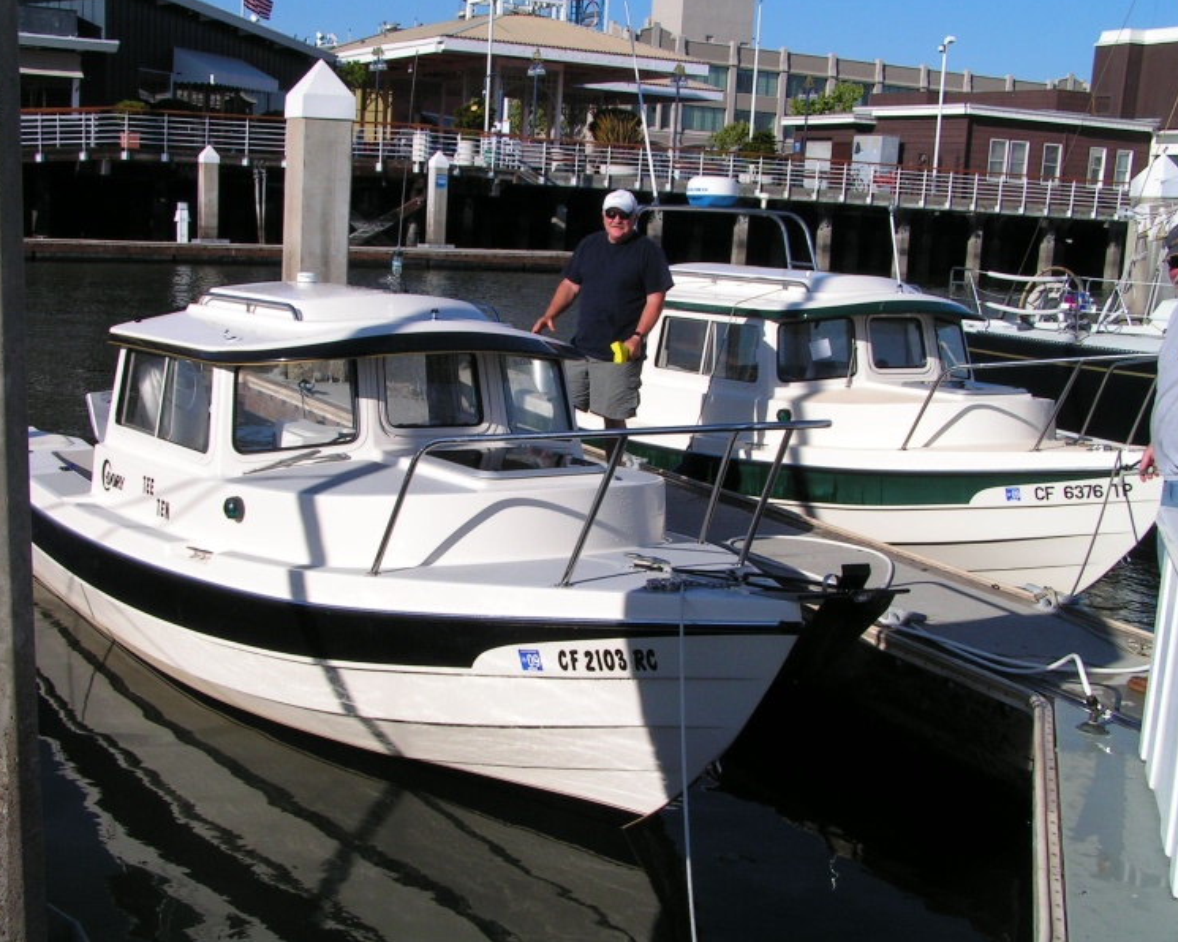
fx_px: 1534
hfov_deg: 42.0
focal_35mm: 44
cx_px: 560
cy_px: 469
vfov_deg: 34.2
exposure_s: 1/640
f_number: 5.6
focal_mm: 7.1
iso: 50
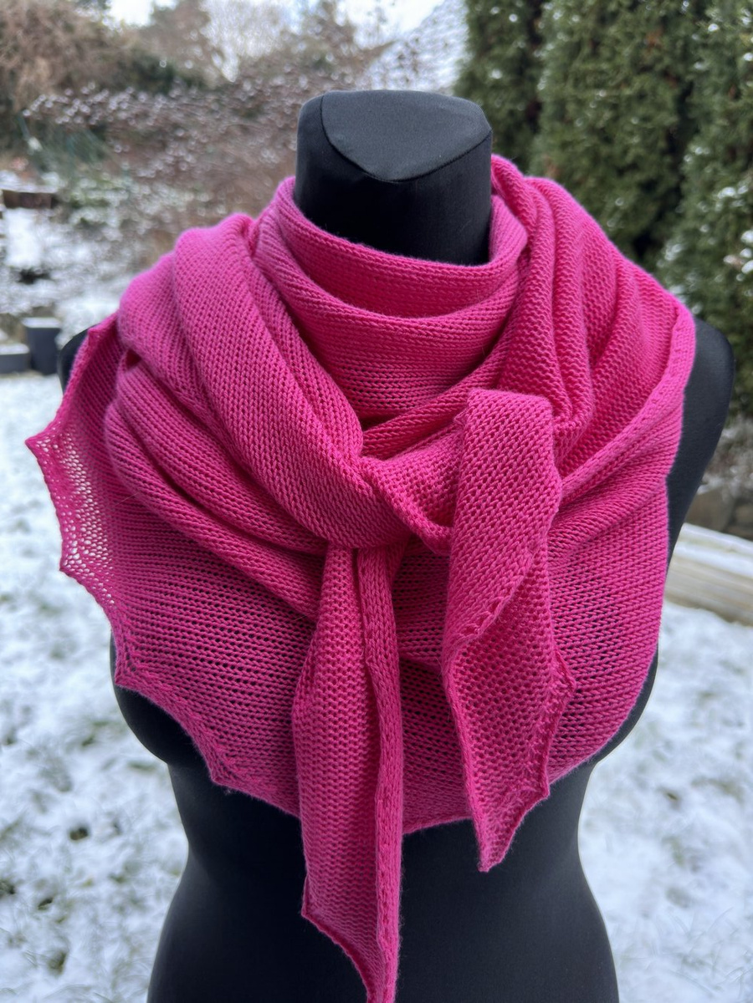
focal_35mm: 24
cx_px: 376
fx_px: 696
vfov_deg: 71.6
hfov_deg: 56.8
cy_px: 502
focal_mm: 6.86
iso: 125
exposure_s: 1/121
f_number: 1.78
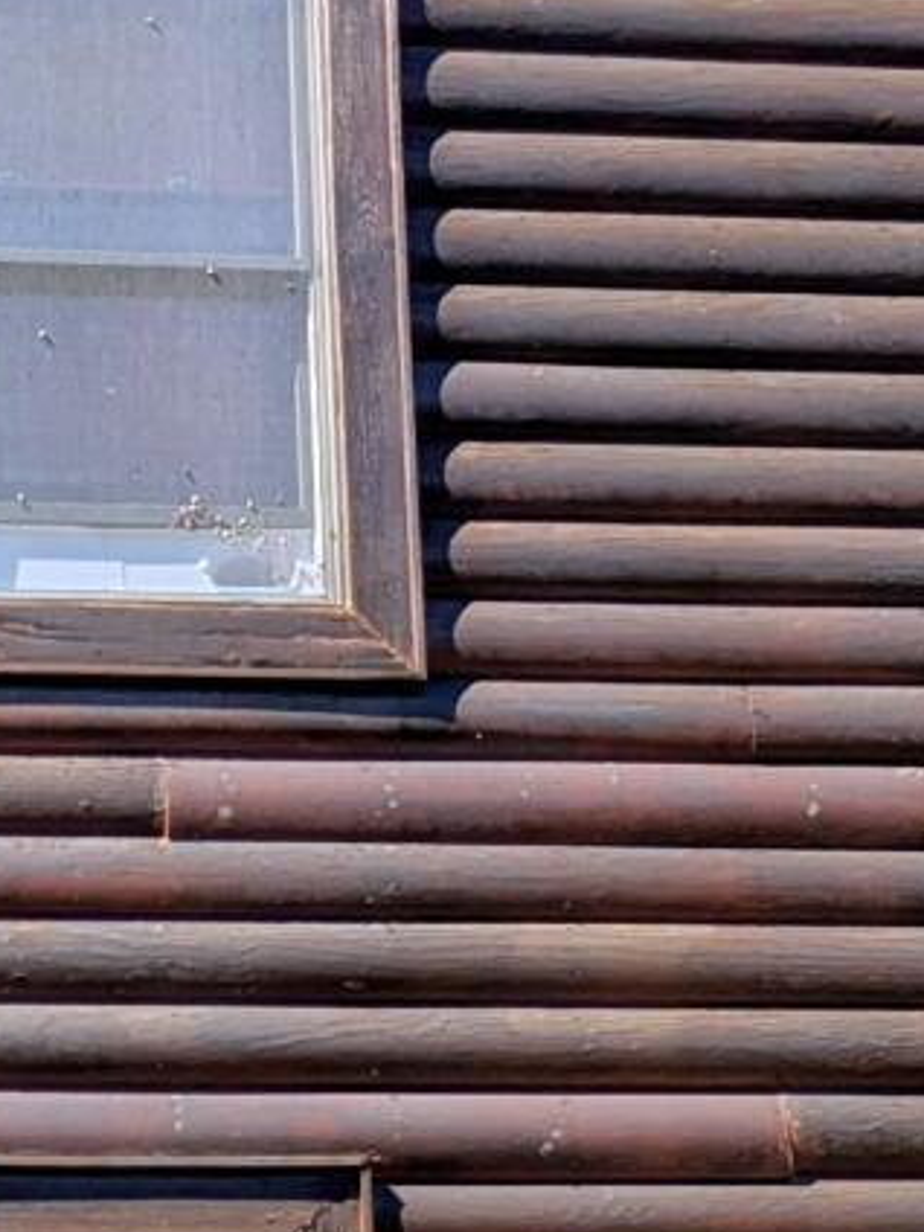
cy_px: 1438
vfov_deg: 21.5
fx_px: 3025
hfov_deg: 16.7
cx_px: -142
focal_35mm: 85
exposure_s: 1/1923
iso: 47
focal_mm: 2.02
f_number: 1.7
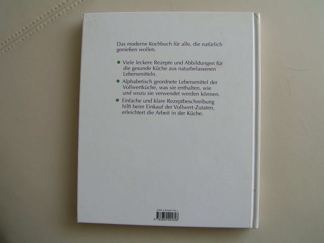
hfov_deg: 49.0
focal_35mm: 38
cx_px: 162
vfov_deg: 37.7
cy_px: 122
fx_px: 356
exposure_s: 1/40
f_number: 3.5
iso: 50
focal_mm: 5.8
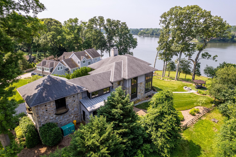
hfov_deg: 78.6
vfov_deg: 57.2
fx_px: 144
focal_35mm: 22
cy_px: 78
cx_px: 118
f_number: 2.8
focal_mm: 8.38
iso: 100
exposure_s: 1/1500
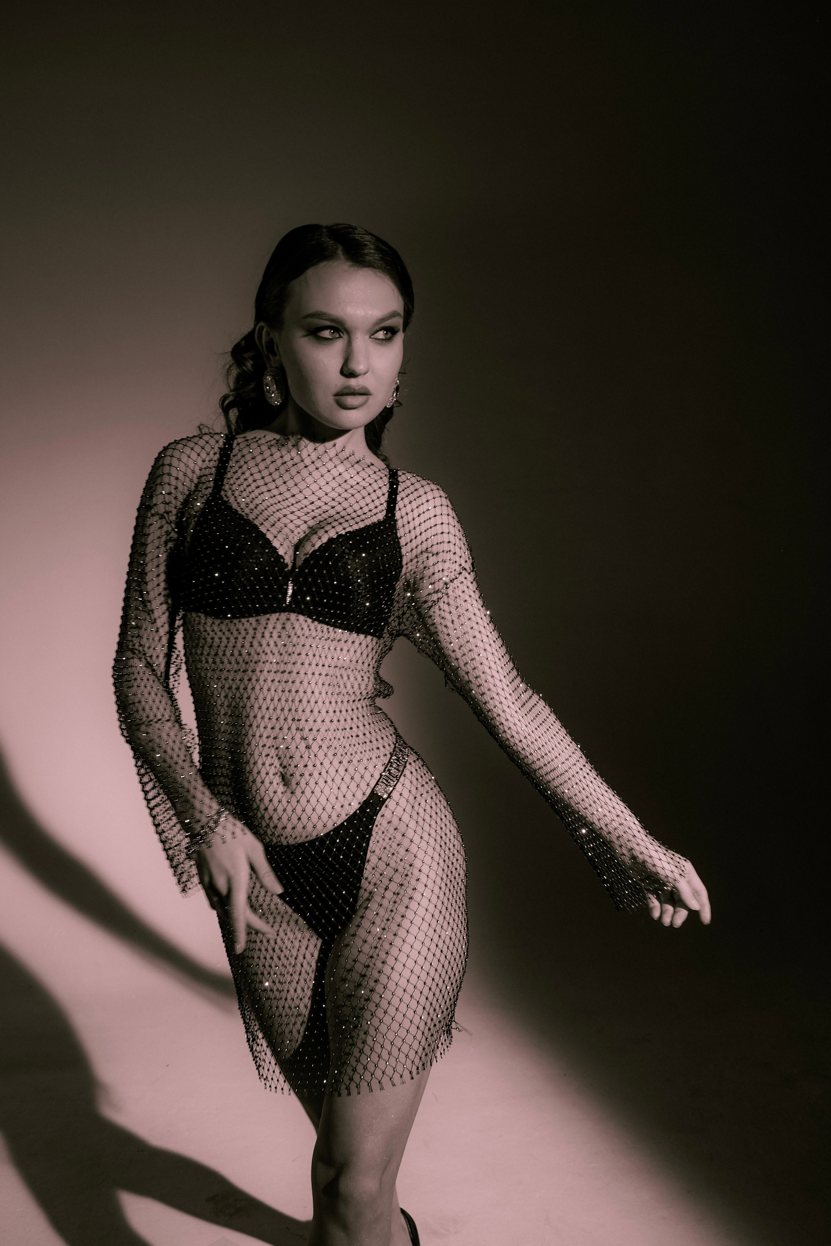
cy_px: 623
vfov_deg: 61.9
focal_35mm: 30
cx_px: 416
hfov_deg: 43.6
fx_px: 1039
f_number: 4
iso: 320
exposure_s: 1/125
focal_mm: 20.2
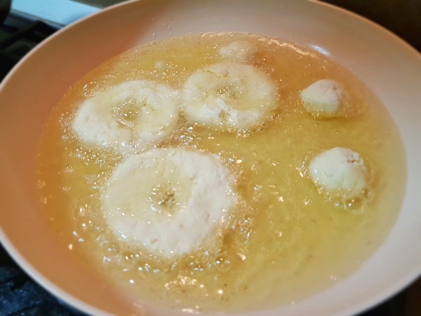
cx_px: 210
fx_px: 316
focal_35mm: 26
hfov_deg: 67.3
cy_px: 158
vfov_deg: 53.1
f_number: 1.7
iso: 200
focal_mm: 4.2
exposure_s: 1/50
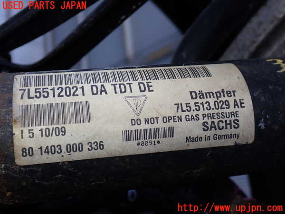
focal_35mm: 44
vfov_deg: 32.9
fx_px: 362
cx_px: 142
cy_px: 107
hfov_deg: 42.9
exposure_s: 1/80
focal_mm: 7.84
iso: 200
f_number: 2.9
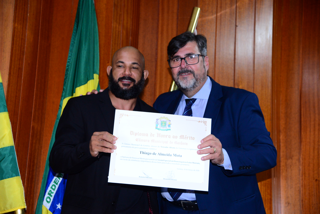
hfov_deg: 30.5
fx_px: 587
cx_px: 160
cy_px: 107
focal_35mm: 66
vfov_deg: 20.6
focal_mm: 66
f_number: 4.5
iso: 2500
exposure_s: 1/125
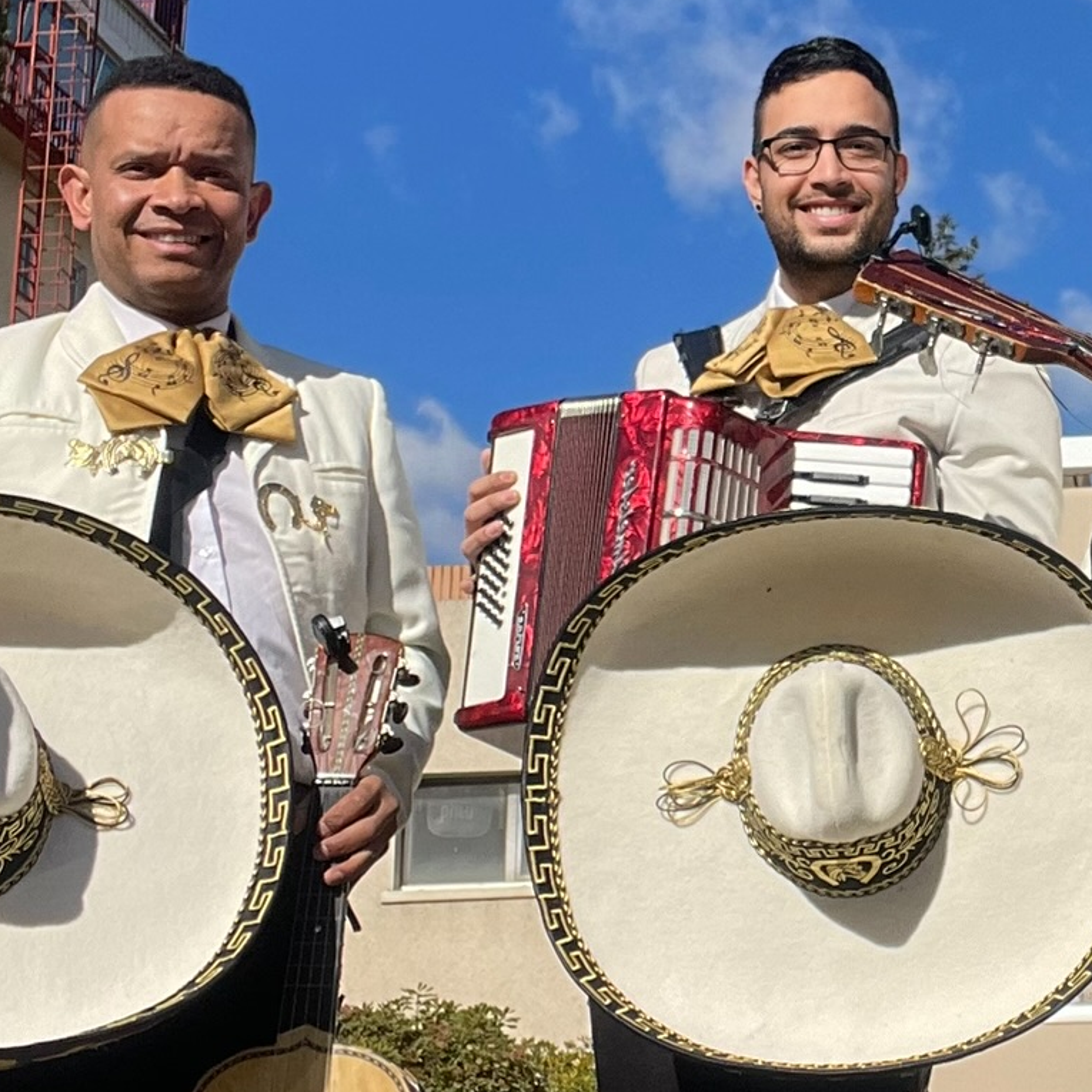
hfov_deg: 23.4
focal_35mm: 71
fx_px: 2534
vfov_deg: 24.3
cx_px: 1081
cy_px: 441
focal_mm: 2.71
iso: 32
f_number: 2.2
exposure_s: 1/2825
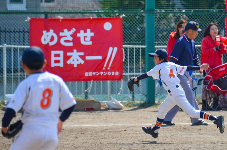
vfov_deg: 3.0
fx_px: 2832
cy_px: 75
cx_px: 114
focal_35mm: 450
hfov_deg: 4.6
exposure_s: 1/1600
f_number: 5.6
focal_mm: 300
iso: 400
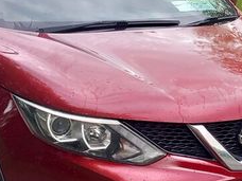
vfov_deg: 20.7
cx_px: 229
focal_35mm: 71
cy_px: 72
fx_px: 496
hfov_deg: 26.3
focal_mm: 4
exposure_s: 1/50
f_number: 1.8
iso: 32
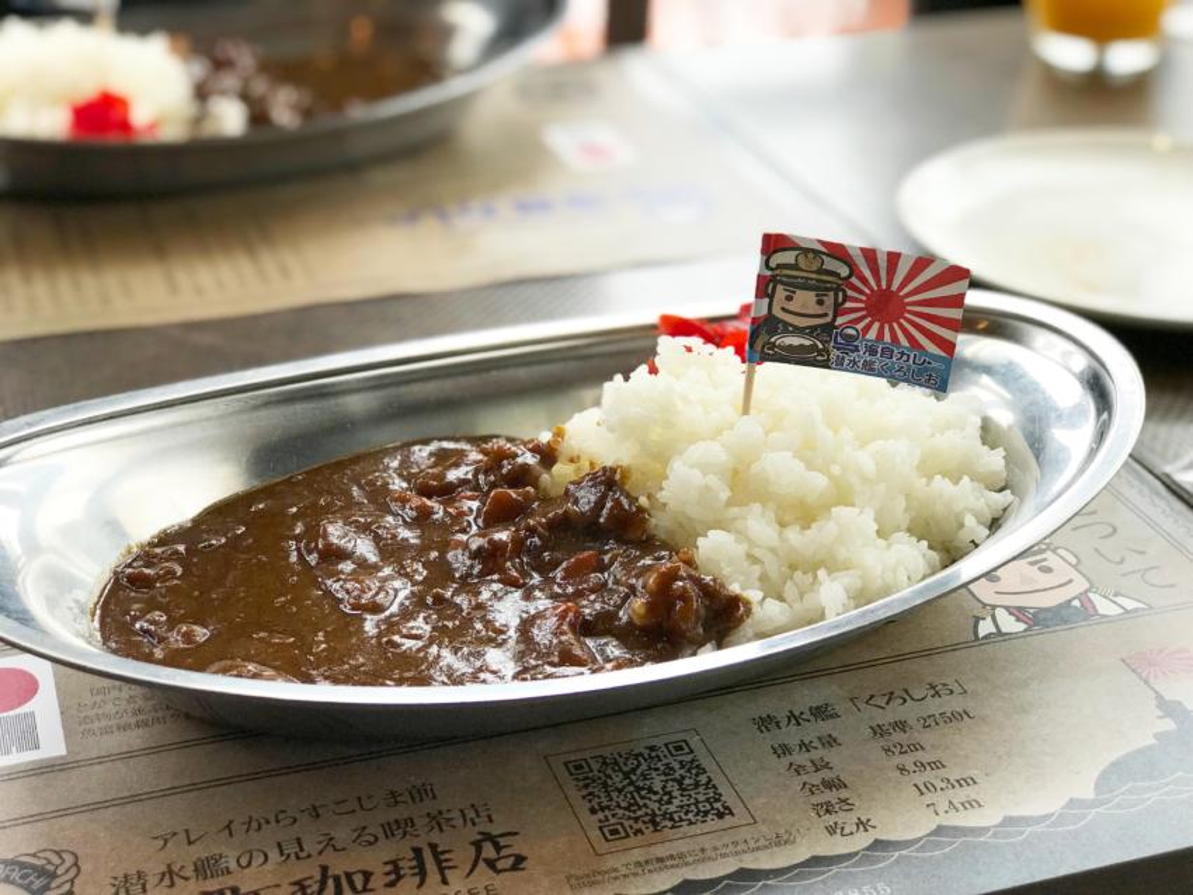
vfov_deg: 25.7
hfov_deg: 33.8
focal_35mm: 57
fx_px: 1965
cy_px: 448
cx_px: 596
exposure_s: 1/60
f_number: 2.8
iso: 25
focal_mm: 6.6
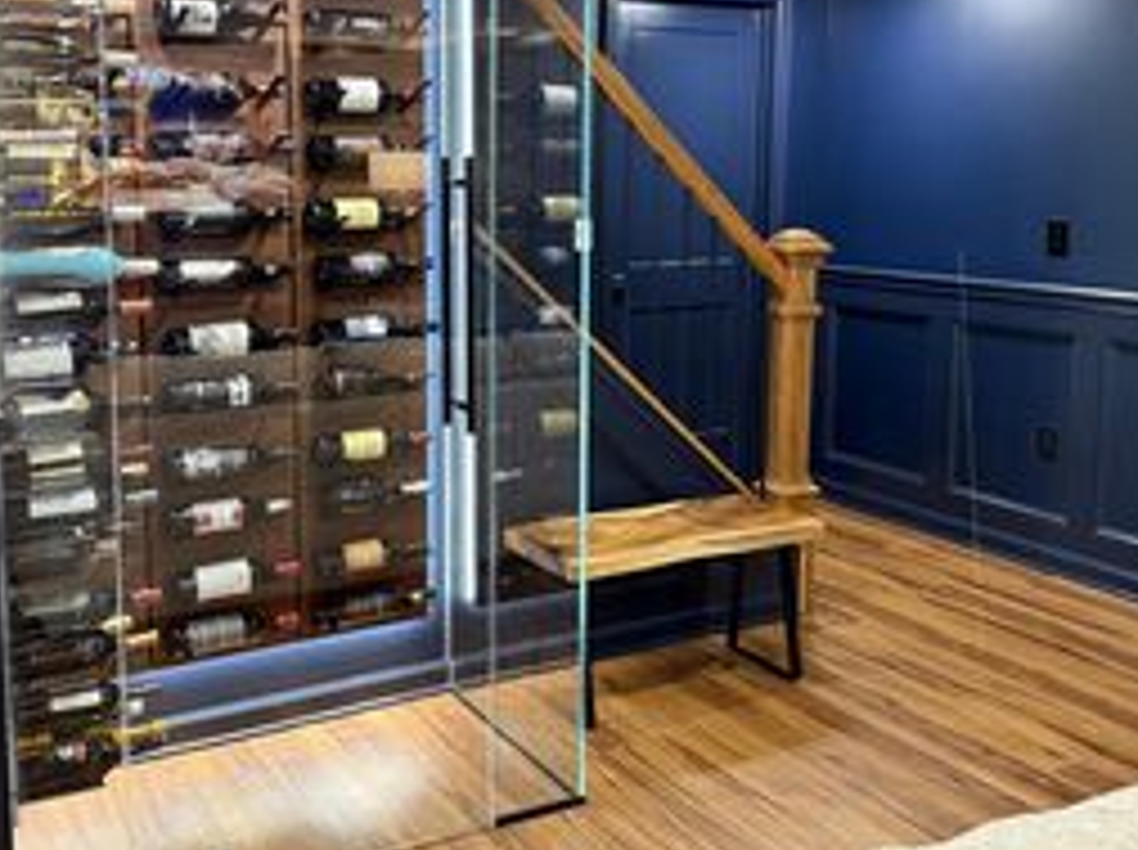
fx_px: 1247
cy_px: 315
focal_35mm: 38
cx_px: 486
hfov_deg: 48.9
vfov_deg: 37.4
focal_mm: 6.76
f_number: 1.78
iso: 640
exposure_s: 1/60
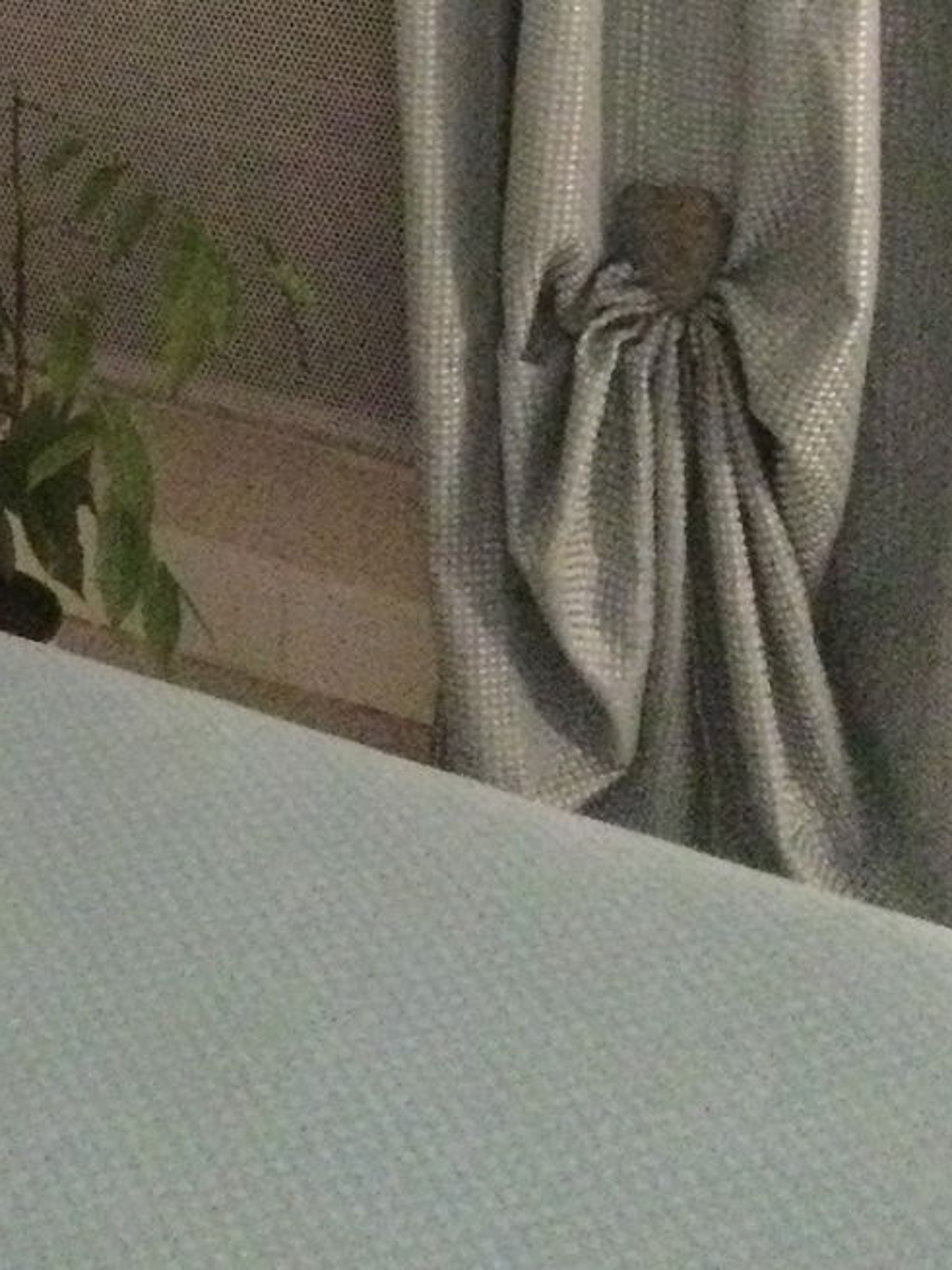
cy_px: -585
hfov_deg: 14.2
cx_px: -157
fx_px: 3705
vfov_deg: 17.6
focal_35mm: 101
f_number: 2.4
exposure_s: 1/17
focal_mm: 3.3
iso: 800
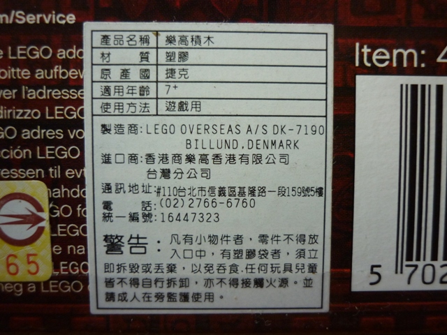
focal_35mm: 33
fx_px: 426
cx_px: 224
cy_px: 168
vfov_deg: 42.9
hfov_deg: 55.4
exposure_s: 1/30
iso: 250
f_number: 2.8
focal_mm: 5.5
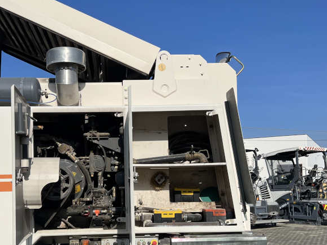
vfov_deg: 31.8
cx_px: 124
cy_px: 170
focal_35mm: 45
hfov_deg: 41.8
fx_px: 425
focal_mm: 5.7
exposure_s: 1/10309
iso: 50
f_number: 1.5
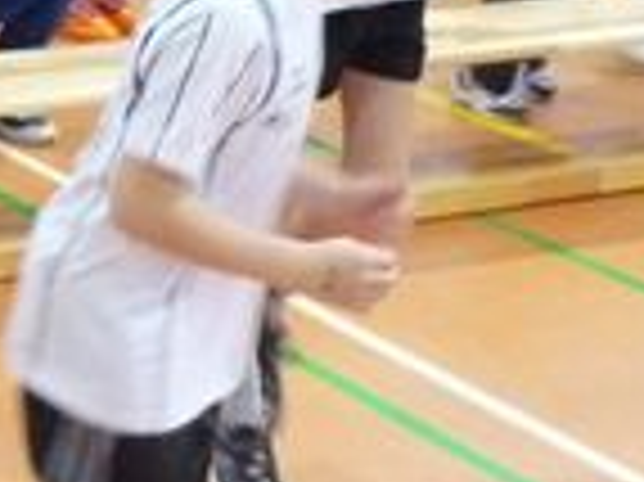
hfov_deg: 12.8
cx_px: -270
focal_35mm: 148
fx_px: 2751
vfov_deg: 9.8
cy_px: -131
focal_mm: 5.5
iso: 800
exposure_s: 1/60
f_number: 2.8
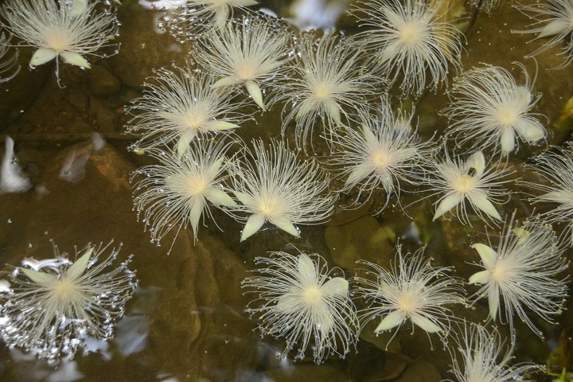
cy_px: 191
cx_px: 286
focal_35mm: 60
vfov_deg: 22.6
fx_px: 955
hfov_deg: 33.4
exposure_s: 1/25
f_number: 5
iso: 400
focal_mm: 40
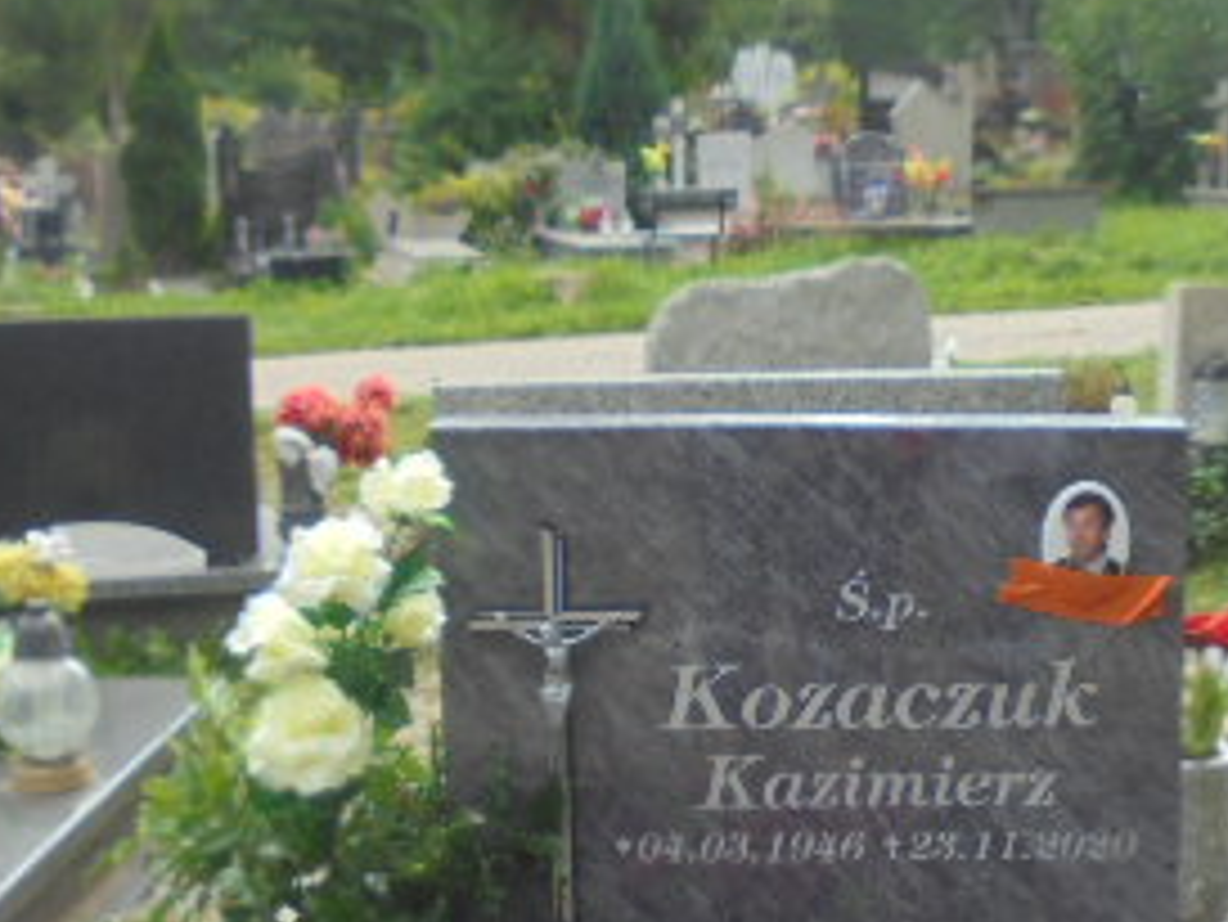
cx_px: 742
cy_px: 540
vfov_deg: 24.0
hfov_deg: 31.6
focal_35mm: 61
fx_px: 2165
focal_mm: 4.6
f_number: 3.5
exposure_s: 1/200
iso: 100
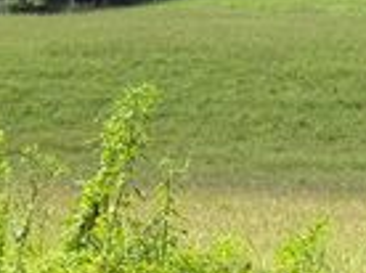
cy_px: -81
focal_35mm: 174
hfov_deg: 11.2
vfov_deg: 8.4
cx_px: -82
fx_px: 1837
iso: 80
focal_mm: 6.76
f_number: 1.78
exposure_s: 1/1795
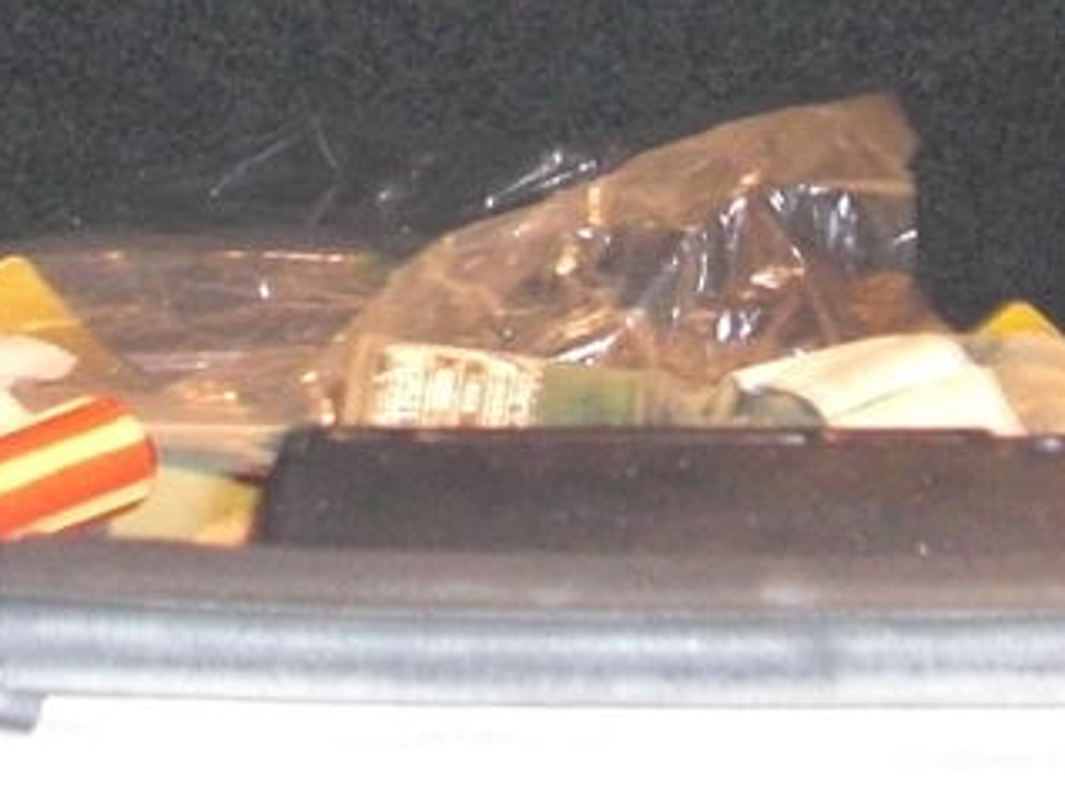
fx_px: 4458
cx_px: 224
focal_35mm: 145
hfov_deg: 13.6
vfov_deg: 9.6
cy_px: -753
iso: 400
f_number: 2.8
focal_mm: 6.3
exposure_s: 1/60
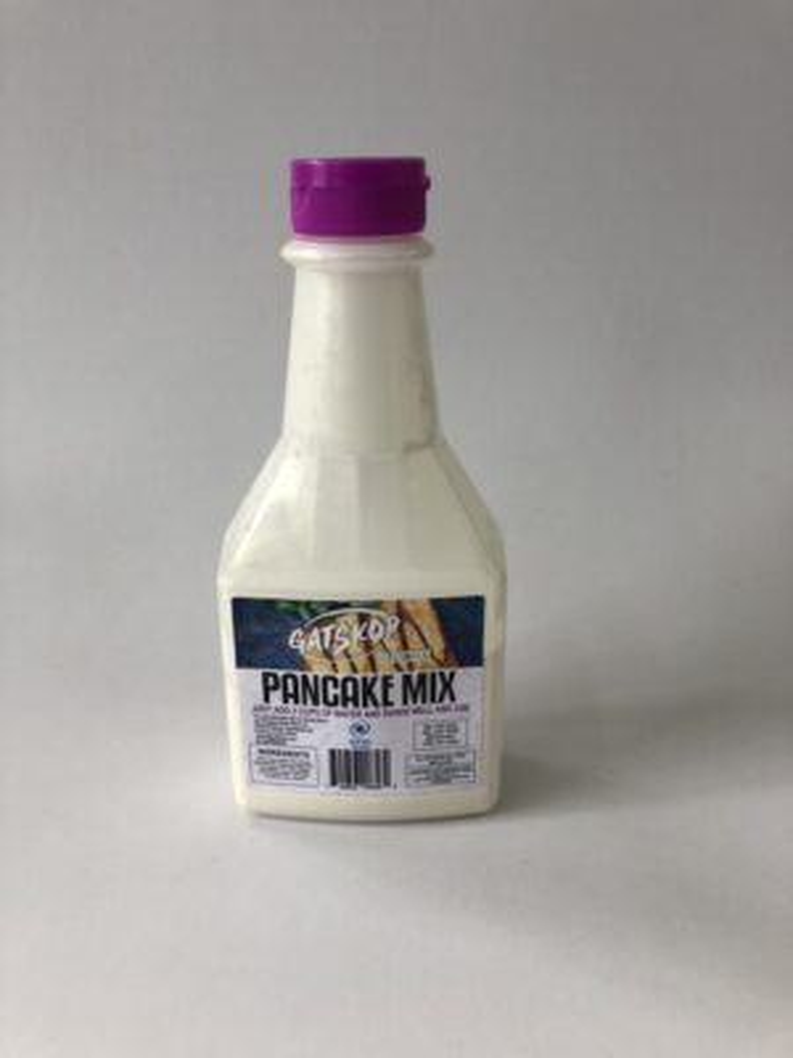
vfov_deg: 63.4
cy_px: 529
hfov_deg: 49.7
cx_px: 396
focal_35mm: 28
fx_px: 855
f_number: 1.8
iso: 25
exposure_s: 1/100
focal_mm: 3.99
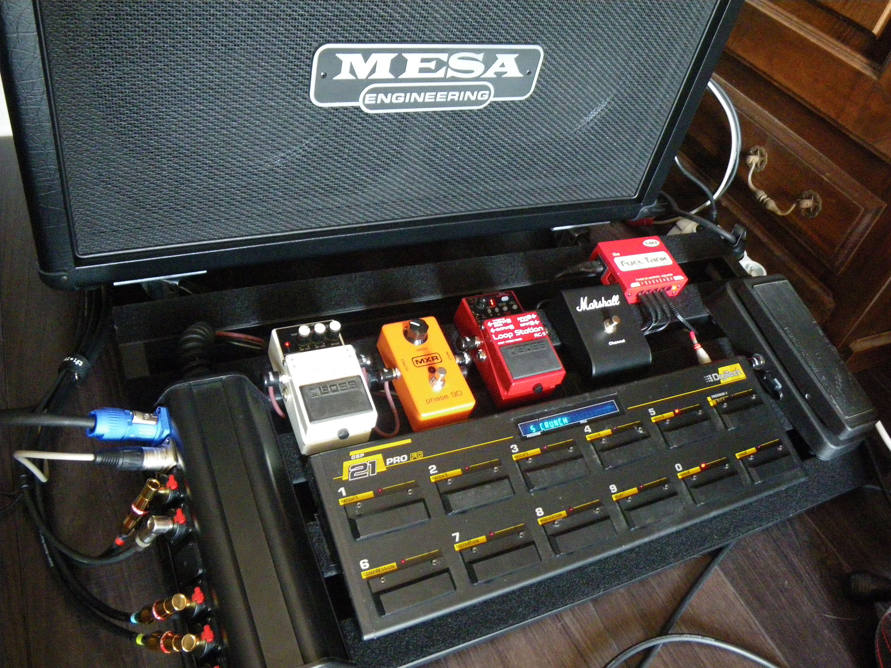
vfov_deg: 49.7
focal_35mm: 28
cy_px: 334
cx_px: 446
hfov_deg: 63.4
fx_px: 721
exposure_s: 1/10
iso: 800
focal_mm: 5
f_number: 3.5
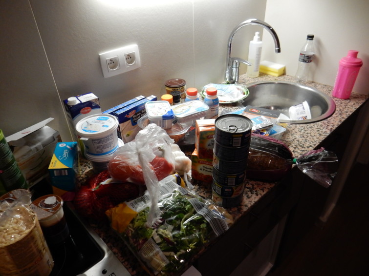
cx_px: 184
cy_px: 138
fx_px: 266
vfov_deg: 54.9
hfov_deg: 69.4
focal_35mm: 25
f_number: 3.7
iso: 320
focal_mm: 4.5
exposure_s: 1/30
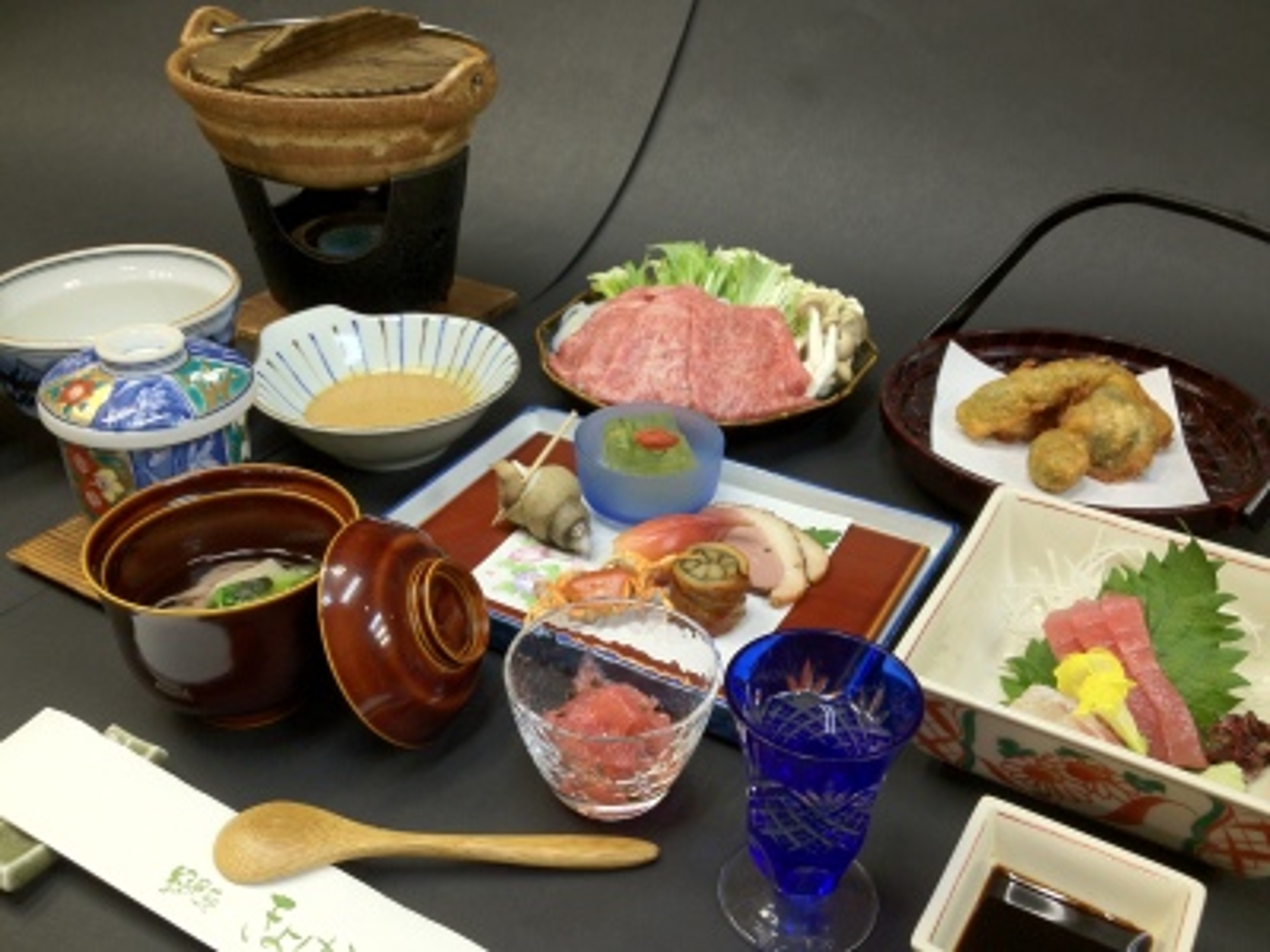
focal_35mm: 35
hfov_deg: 52.6
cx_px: 635
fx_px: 1284
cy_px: 476
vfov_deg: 40.7
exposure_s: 1/20
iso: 100
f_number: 2.4
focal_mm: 4.28
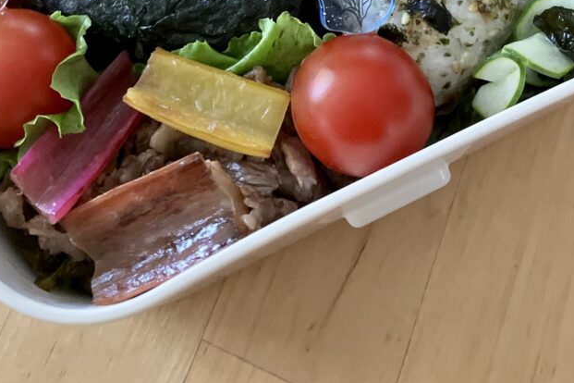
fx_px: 765
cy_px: -88
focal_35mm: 48
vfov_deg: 25.0
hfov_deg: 41.1
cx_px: 283
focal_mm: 3.99
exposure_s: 1/19
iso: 640
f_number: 1.8
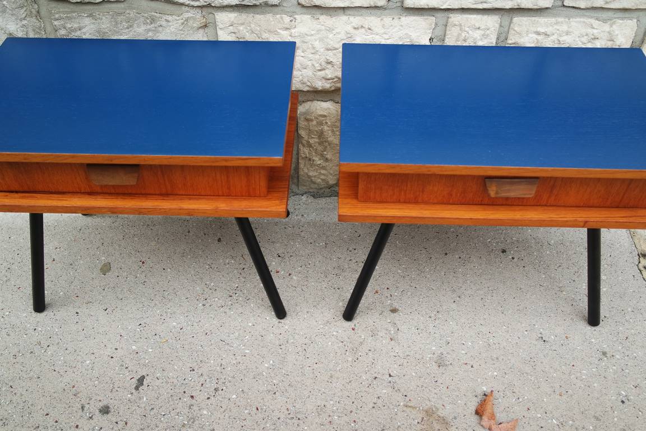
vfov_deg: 40.0
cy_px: 216
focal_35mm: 33
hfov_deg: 57.2
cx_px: 323
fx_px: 592
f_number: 3.5
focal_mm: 22
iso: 200
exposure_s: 1/40
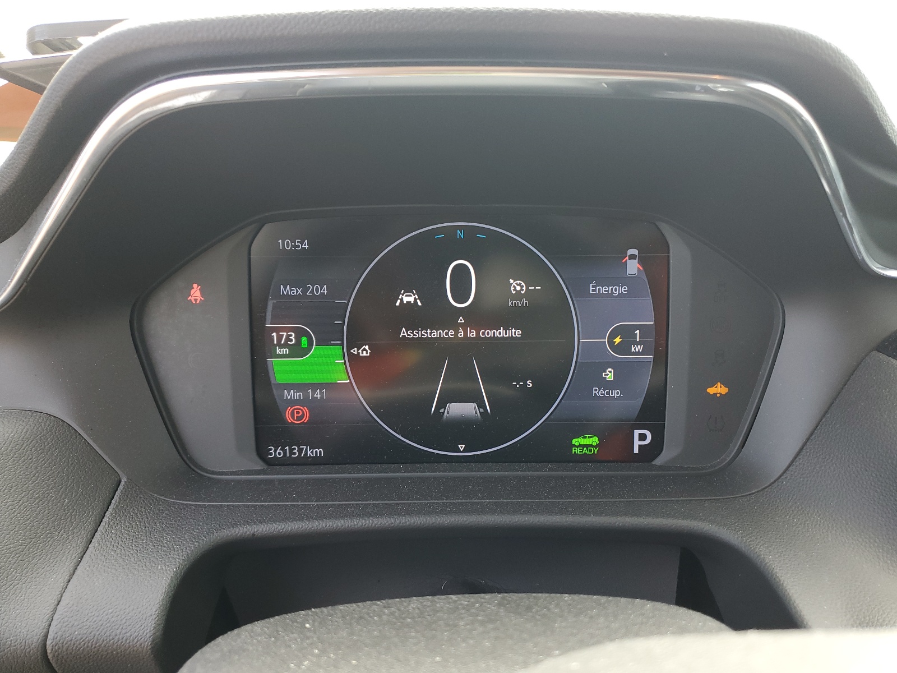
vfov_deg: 53.1
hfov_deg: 67.3
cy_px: 336
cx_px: 448
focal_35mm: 26
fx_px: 674
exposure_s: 1/120
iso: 57
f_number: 1.5
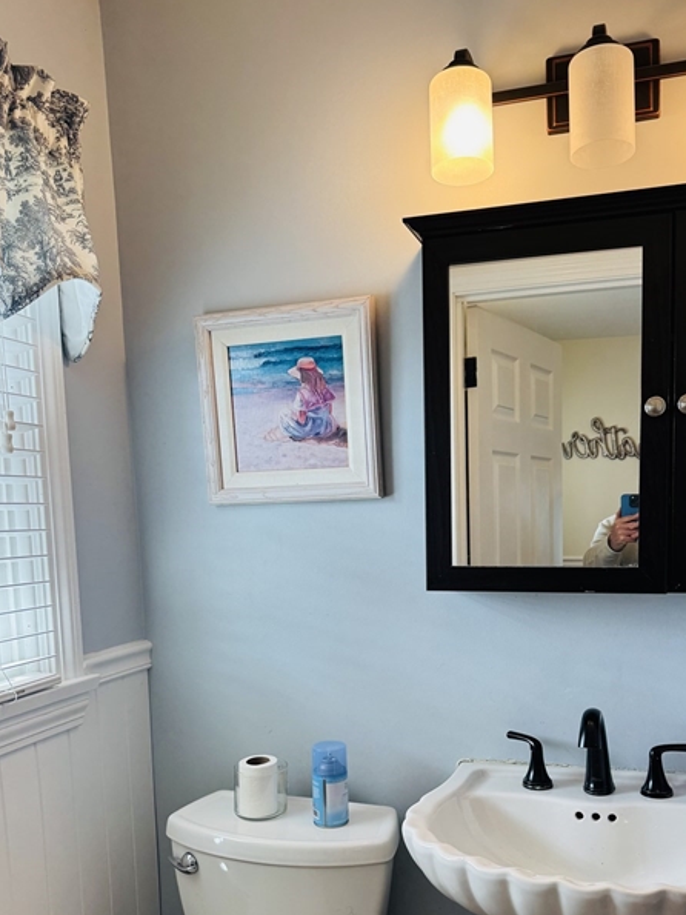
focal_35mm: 31
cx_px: 388
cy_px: 581
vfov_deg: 57.5
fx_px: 819
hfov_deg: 45.3
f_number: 1.78
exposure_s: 1/120
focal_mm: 6.76
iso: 80
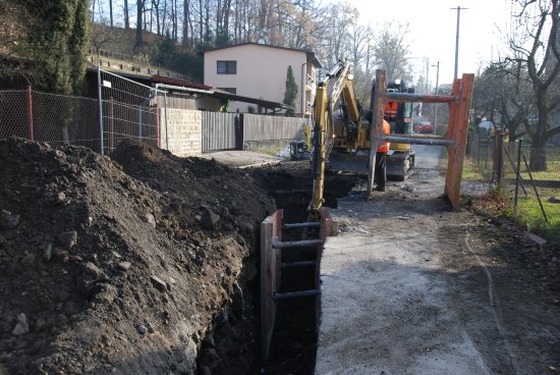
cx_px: 280
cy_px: 188
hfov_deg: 49.5
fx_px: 607
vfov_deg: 34.3
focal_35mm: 39
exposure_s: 1/125
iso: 110
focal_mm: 26
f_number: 5.6
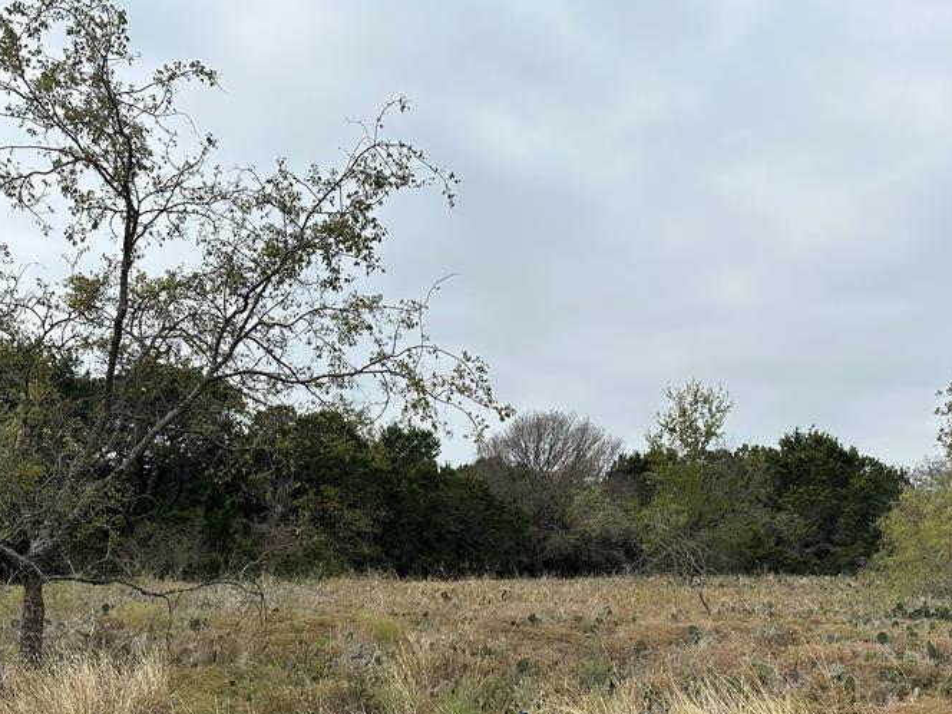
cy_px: 539
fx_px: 1018
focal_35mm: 37
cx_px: 591
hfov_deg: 49.7
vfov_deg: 37.7
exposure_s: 1/4348
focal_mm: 6.86
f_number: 1.78
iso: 80
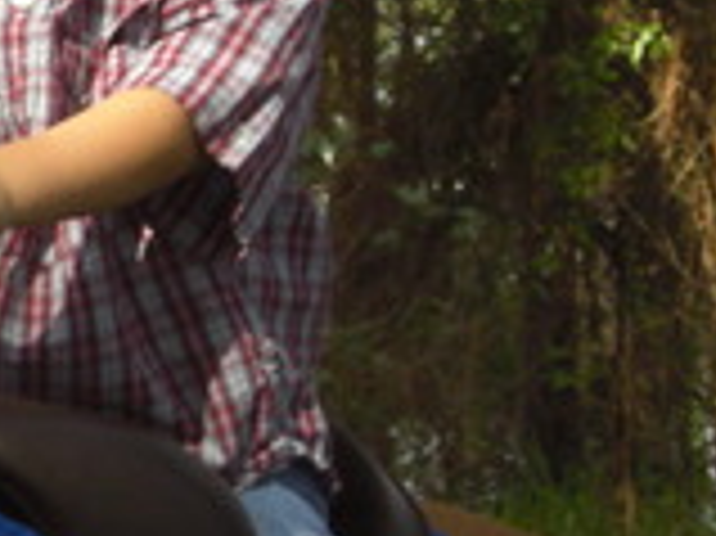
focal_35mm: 379
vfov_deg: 3.9
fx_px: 7833
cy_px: 333
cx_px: -405
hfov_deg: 5.2
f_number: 4.6
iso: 100
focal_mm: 15.3
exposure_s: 1/100
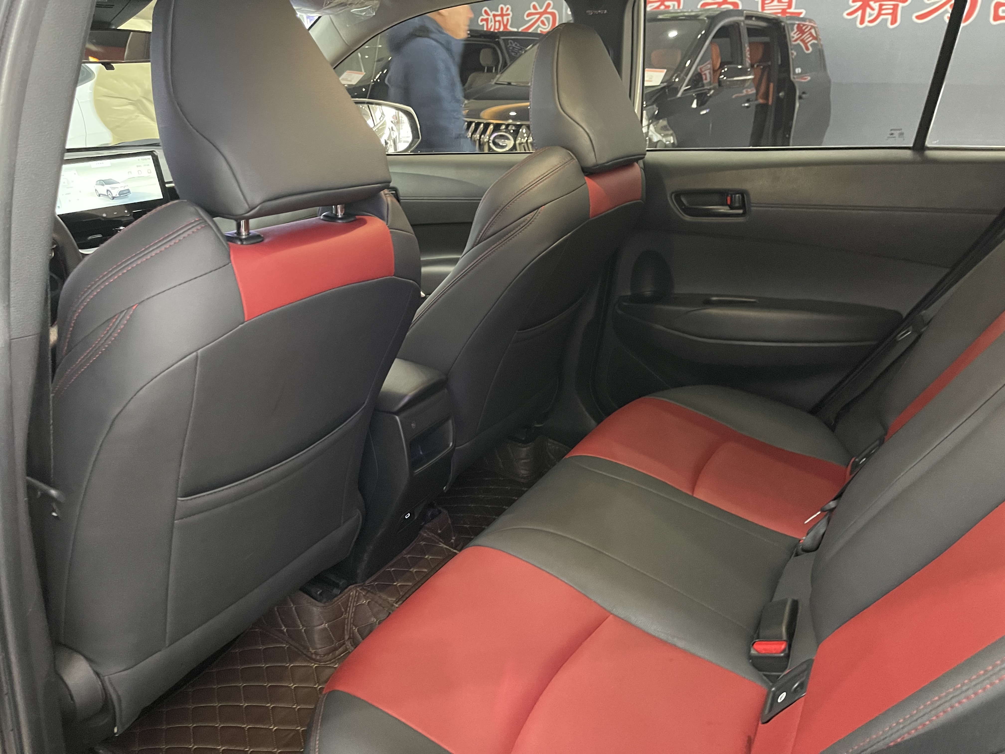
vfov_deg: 54.9
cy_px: 377
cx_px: 502
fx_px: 726
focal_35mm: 25
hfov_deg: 69.4
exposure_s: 1/25
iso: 800
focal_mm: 5.1
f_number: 1.6
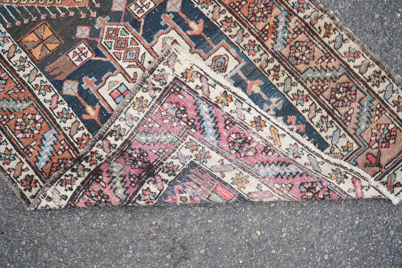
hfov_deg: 47.4
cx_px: 201
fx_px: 458
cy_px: 134
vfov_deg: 32.6
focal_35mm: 41
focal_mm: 41
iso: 400
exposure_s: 1/60
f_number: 7.1
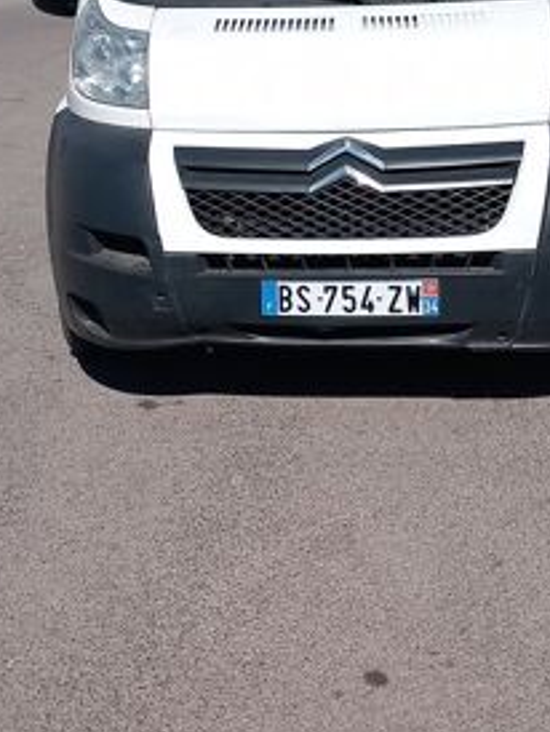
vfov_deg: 29.5
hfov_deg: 23.3
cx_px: 302
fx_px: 1333
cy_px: 83
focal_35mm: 63
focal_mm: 4
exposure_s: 1/910
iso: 20
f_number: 1.8
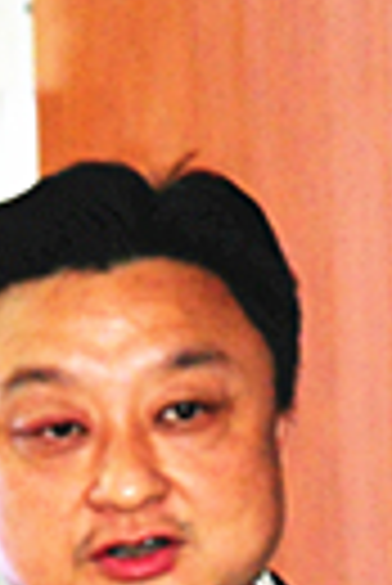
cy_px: 668
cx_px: 234
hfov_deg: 1.4
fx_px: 16419
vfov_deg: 2.0
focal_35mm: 1008
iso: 1000
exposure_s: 1/100
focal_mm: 112
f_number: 4
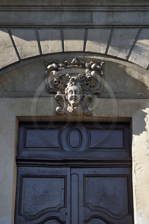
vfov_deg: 28.8
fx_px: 435
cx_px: 74
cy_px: 112
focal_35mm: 70
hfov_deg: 19.5
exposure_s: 1/200
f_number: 7.1
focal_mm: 70
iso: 200
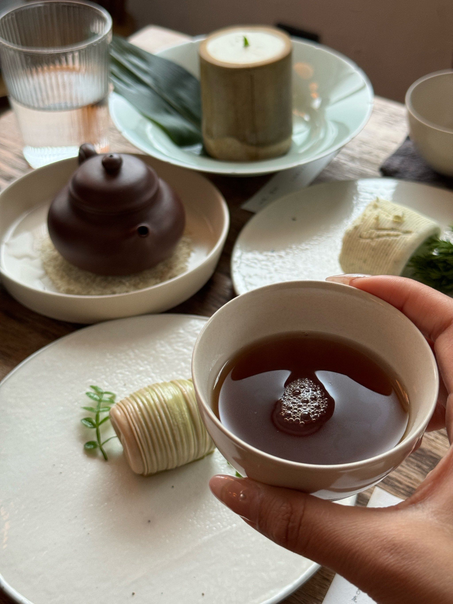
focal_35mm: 48
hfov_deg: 30.3
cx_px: 226
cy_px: 302
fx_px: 837
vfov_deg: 39.7
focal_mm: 6.76
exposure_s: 1/50
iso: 200
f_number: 1.78
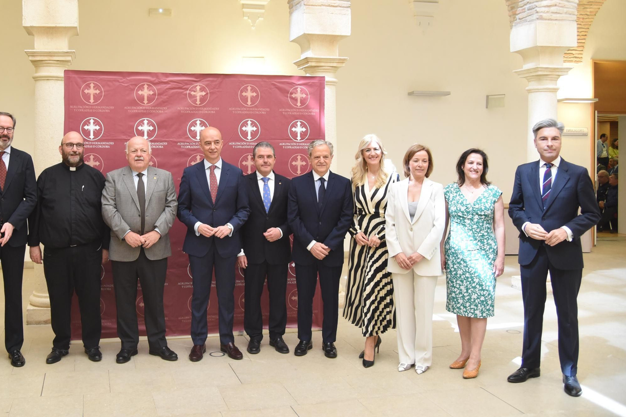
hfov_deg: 50.0
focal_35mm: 38
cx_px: 217
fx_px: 661
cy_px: 148
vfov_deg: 34.8
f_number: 7.1
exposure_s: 1/100
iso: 1600
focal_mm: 29
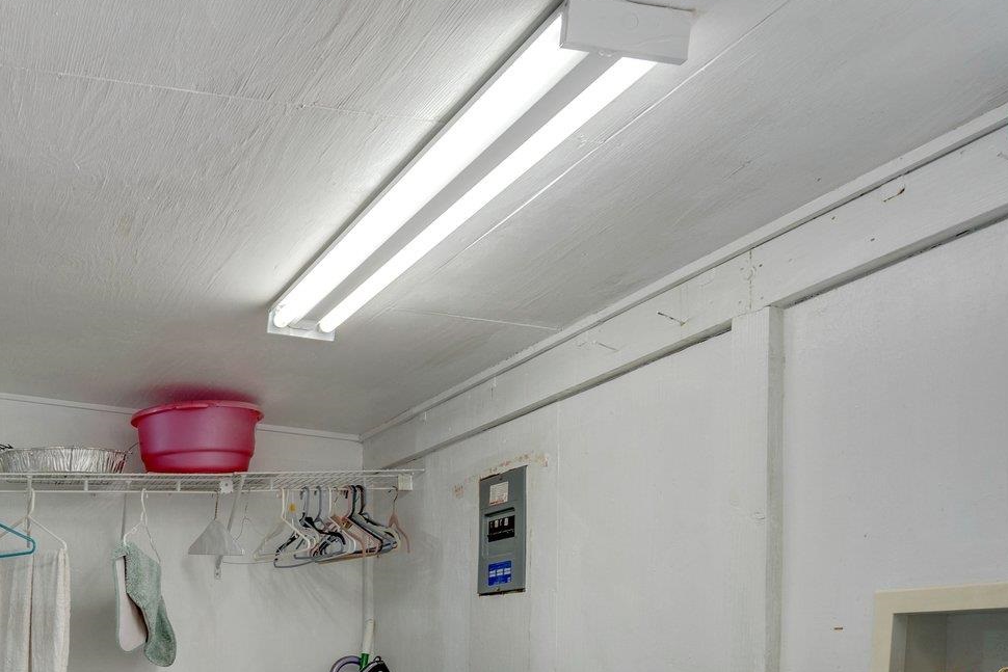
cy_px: 660
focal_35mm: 38
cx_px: -18
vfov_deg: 32.5
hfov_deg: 43.0
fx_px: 1064
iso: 100
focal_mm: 18
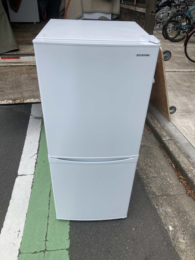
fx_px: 210
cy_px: 130
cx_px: 98
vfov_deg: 63.4
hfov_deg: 49.7
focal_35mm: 28
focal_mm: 3.99
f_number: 1.8
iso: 20
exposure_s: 1/934
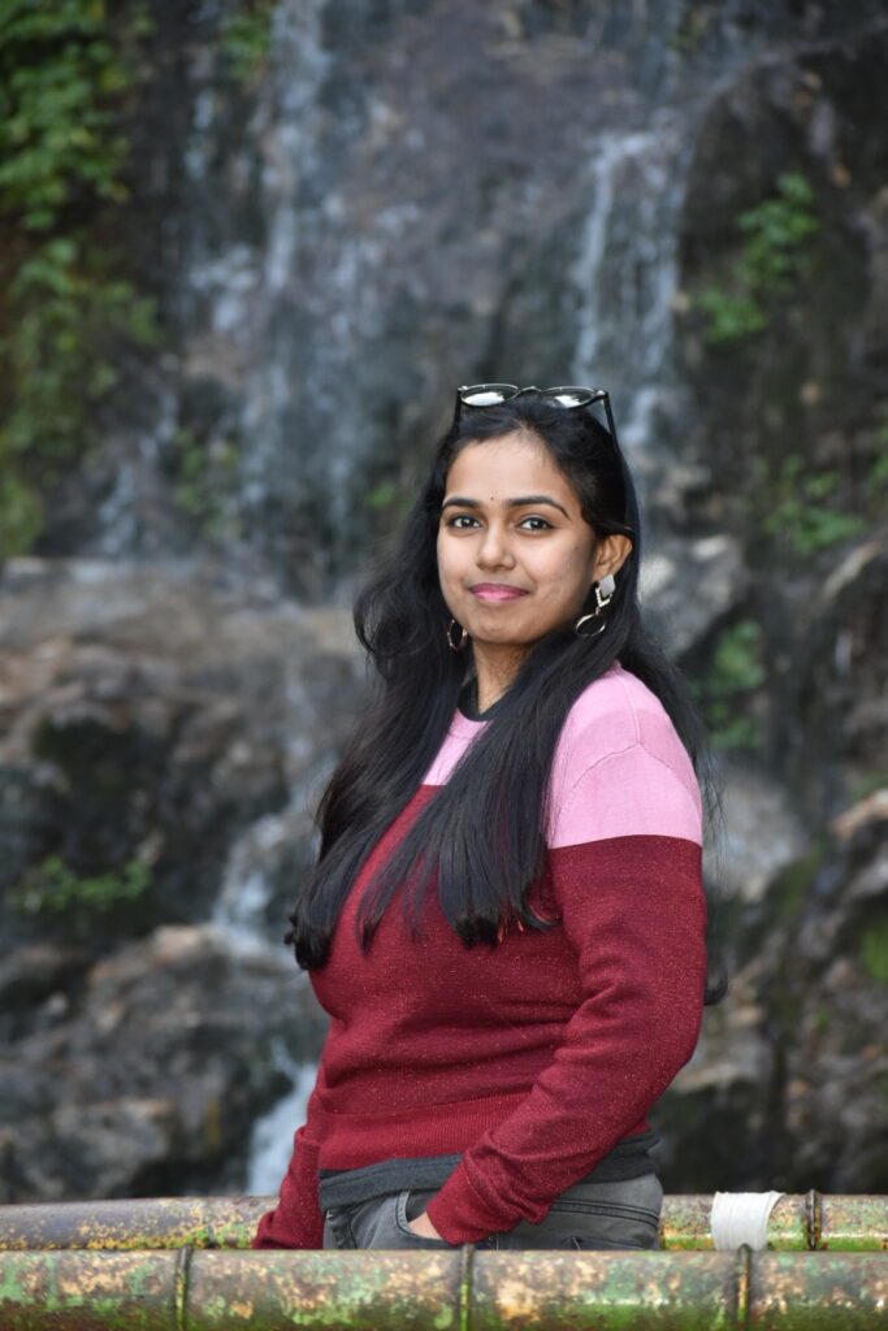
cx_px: 444
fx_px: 7489
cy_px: 666
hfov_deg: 6.8
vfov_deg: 10.2
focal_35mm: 202
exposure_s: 1/200
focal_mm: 135
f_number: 5.6
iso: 500
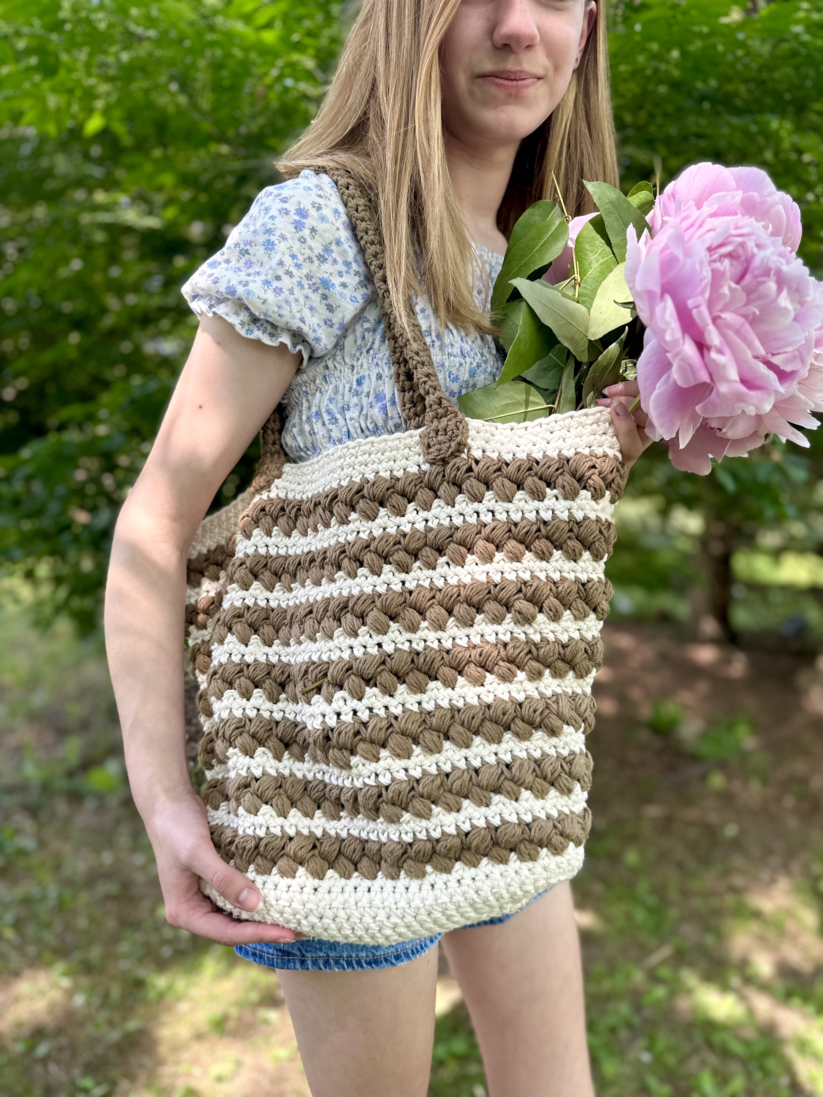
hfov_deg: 56.8
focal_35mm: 24
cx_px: 412
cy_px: 548
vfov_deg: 71.6
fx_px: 761
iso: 64
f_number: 1.78
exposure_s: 1/210
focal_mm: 6.86
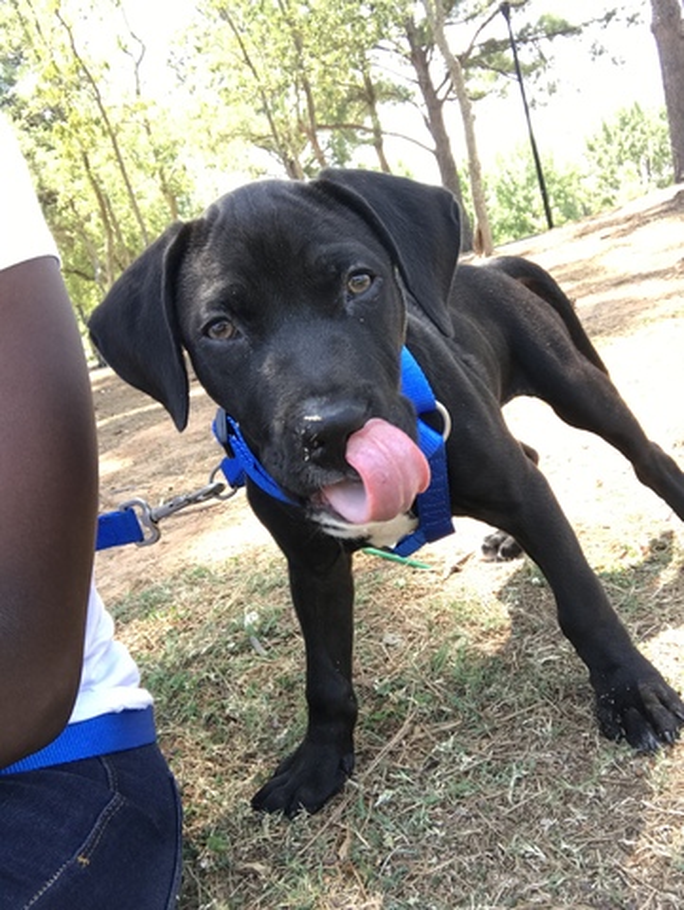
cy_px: 455
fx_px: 842
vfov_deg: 56.8
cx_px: 342
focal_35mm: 32
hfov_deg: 44.2
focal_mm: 2.87
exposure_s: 1/120
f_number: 2.2
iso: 40
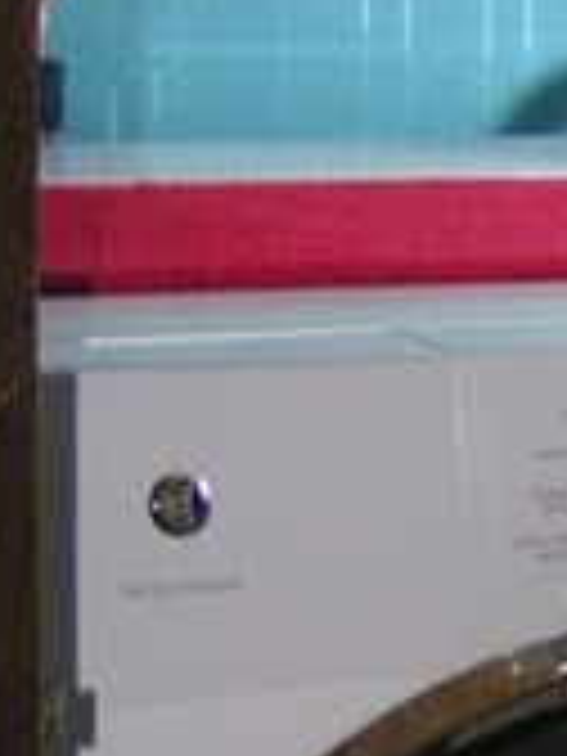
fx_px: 3800
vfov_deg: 11.3
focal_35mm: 174
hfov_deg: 8.2
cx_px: 1089
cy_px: 554
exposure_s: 1/40
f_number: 2.8
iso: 200
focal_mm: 5.8
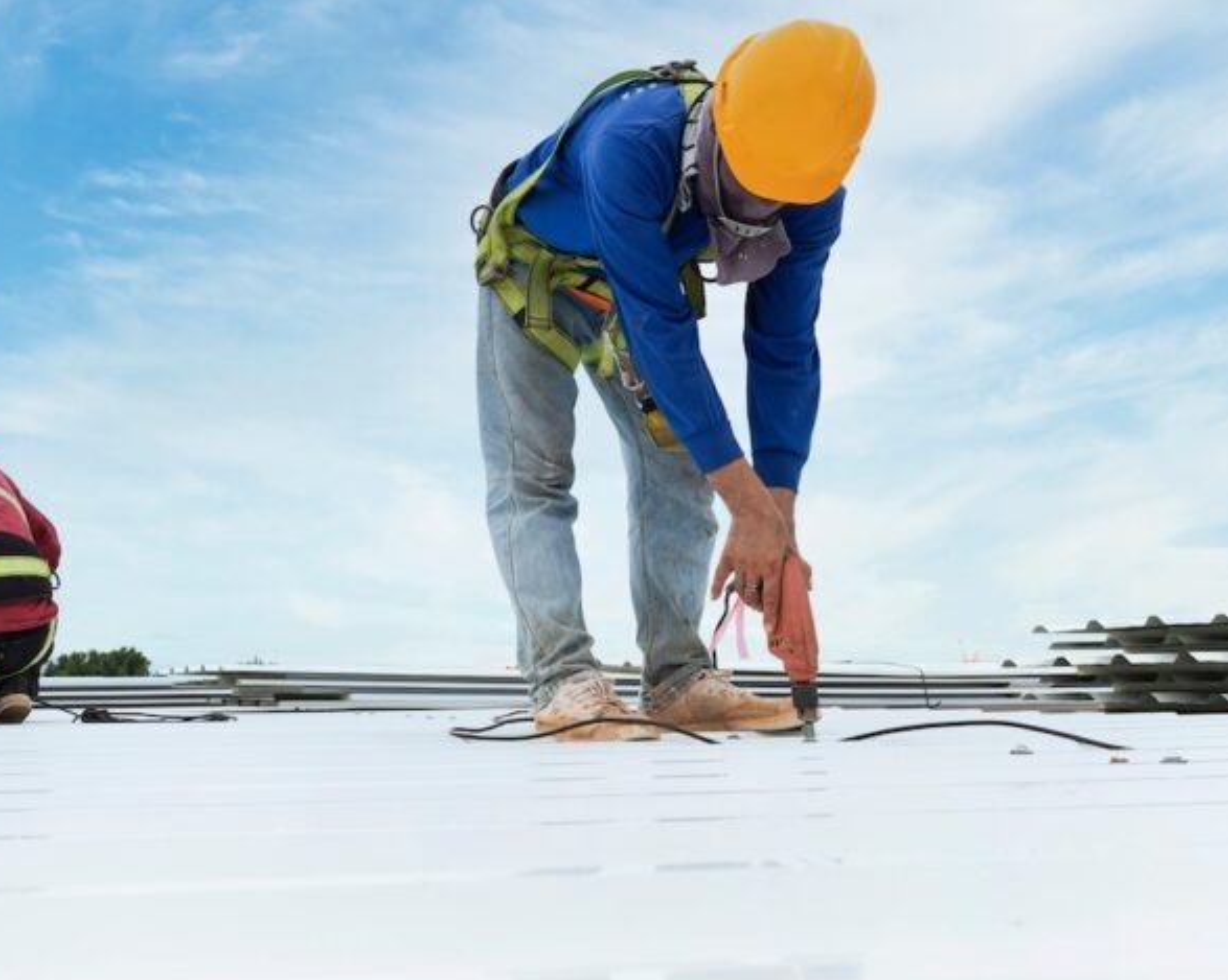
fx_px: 1308
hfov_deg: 47.4
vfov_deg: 40.7
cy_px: 340
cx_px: 238
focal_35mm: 36
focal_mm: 22
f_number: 7.1
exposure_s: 1/160
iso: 200
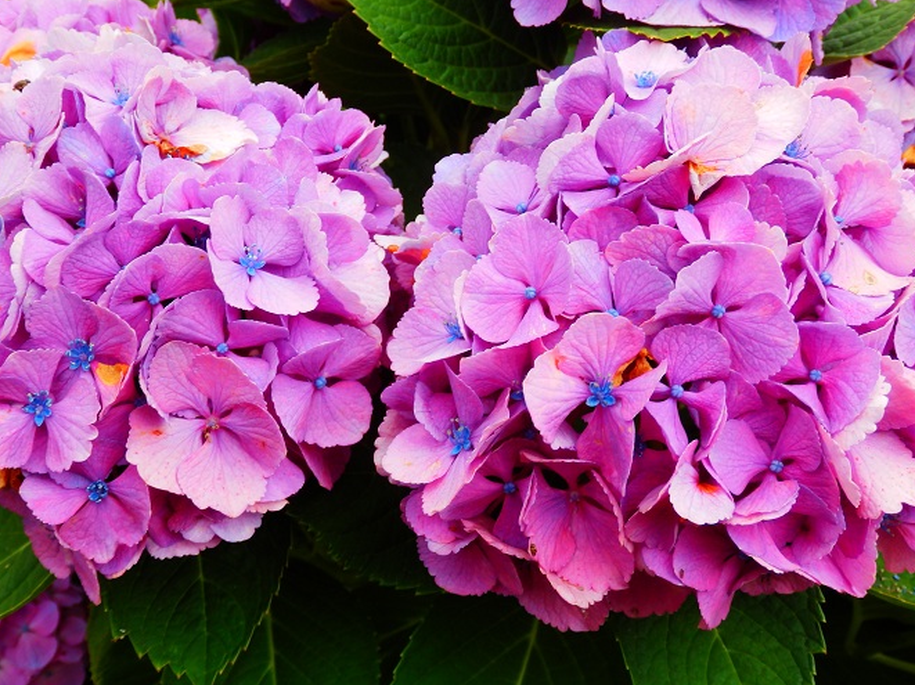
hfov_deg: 44.8
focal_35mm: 42
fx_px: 1110
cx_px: 465
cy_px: 322
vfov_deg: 34.3
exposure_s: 1/320
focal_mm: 6.6
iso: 80
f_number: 3.6
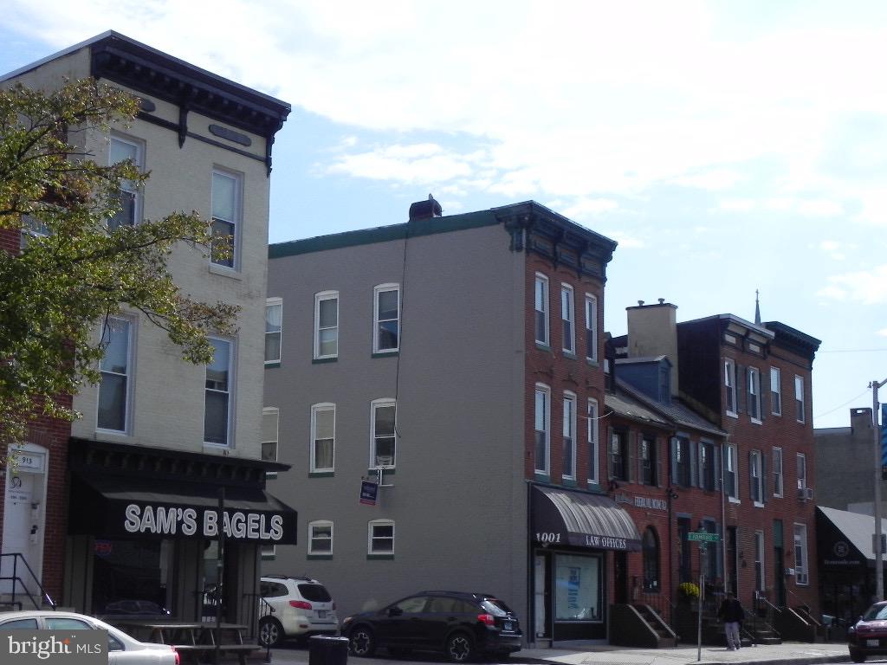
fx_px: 1486
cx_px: 444
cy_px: 332
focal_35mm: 58
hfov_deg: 33.2
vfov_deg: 25.2
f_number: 8
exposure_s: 1/528
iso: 160
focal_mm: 10.3
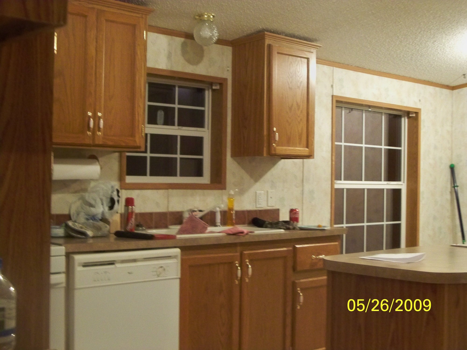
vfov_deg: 29.1
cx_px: 234
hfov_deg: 38.2
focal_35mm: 50
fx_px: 675
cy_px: 175
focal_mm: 8.8
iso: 800
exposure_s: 1/8
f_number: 3.8
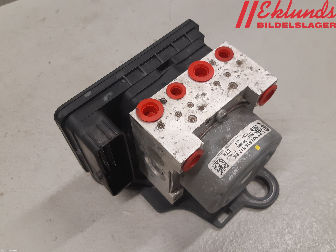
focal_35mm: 26
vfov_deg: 53.1
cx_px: 168
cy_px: 126
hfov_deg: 67.3
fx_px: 252
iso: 100
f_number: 1.7
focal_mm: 3.93
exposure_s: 1/50
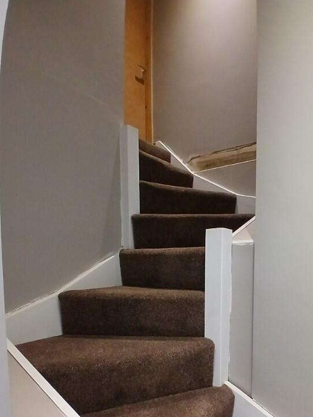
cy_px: 291
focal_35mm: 24
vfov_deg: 68.7
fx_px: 289
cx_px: 199
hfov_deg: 56.0
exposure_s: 1/25
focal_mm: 1.4
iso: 500
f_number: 2.2
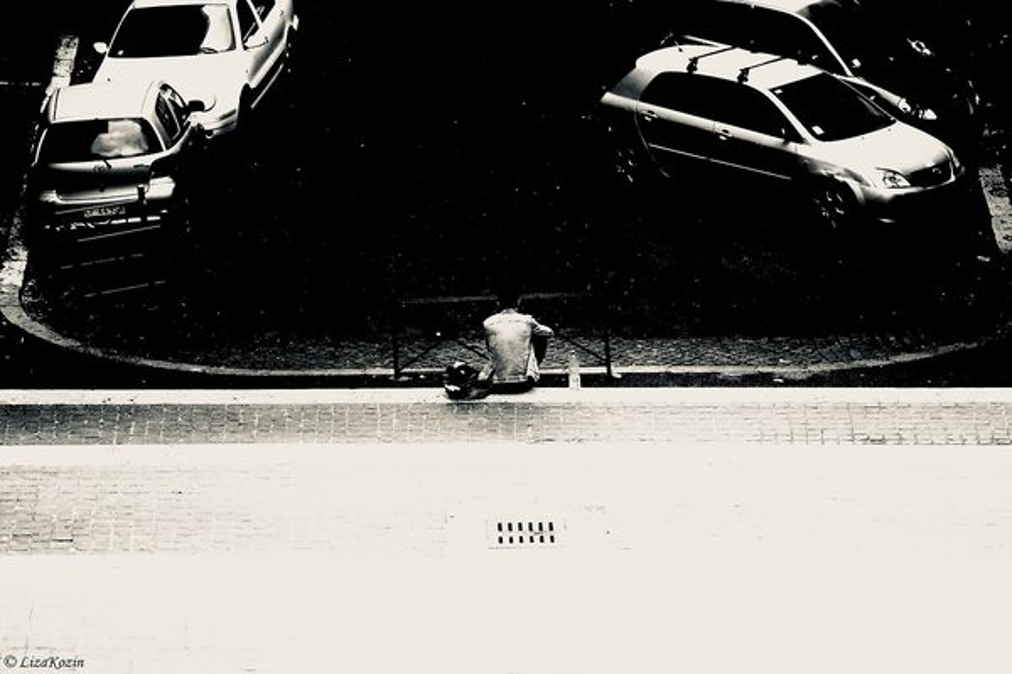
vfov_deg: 5.9
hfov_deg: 8.9
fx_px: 6535
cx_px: 506
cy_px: 337
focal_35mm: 232
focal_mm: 155
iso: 400
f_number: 4.8
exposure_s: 1/250
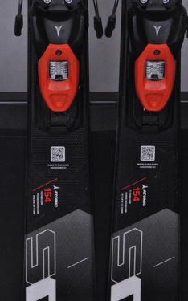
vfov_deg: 12.7
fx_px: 1354
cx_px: 102
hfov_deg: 7.9
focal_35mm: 165
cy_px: 180
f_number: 9.5
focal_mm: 90
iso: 3200
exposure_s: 1/125
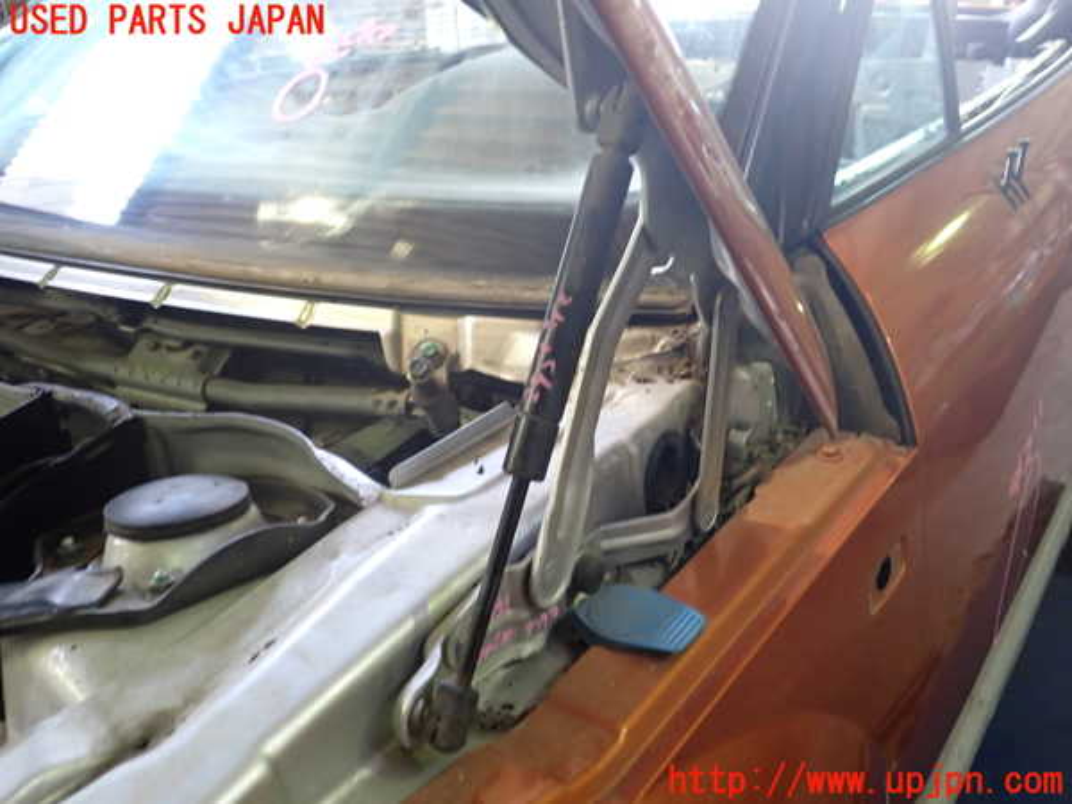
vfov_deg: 46.8
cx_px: 536
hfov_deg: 60.0
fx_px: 929
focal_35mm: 30
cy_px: 402
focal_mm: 5.4
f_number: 2.3
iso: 250
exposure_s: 1/30
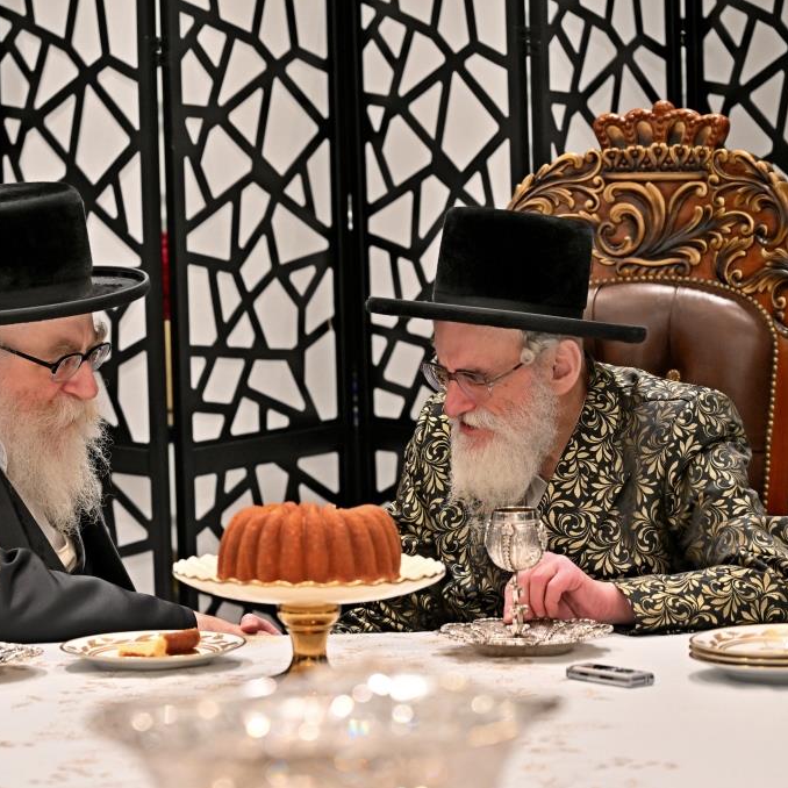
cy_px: 393
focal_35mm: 154
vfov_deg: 11.3
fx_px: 3966
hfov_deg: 11.3
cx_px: 234
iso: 1000
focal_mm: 120
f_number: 4
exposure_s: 1/200
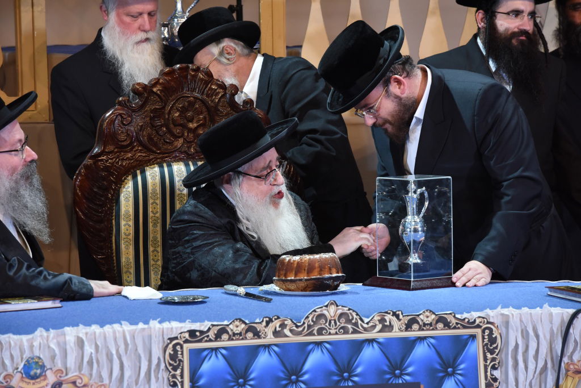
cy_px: 194
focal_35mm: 185
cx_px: 290
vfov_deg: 7.4
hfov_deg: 11.1
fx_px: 2986
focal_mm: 185
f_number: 9
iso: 2500
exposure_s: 1/160
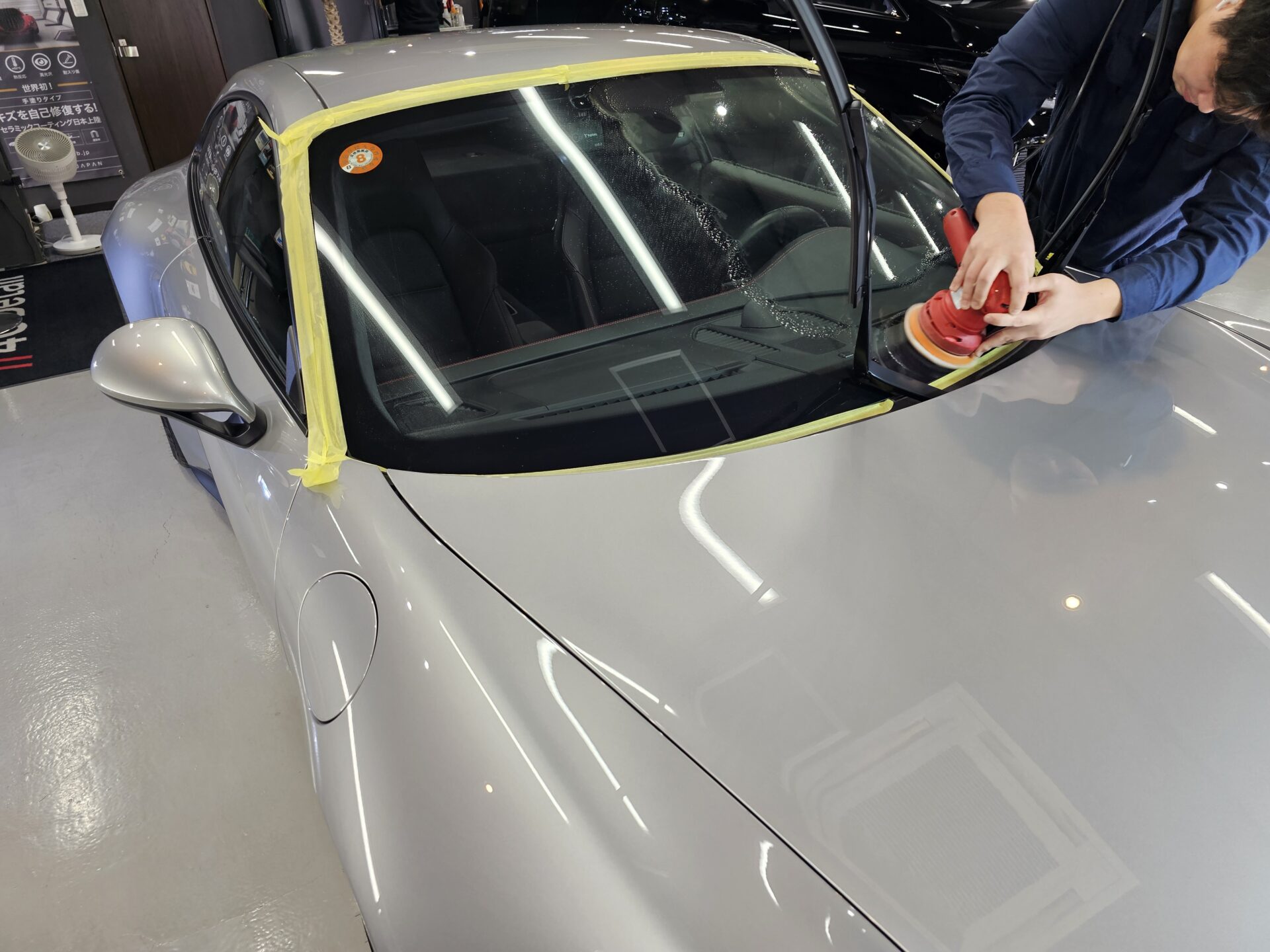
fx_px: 844
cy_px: 476
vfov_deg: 58.9
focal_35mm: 23
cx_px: 635
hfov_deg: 73.9
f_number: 1.7
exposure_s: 1/100
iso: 80
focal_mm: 6.3
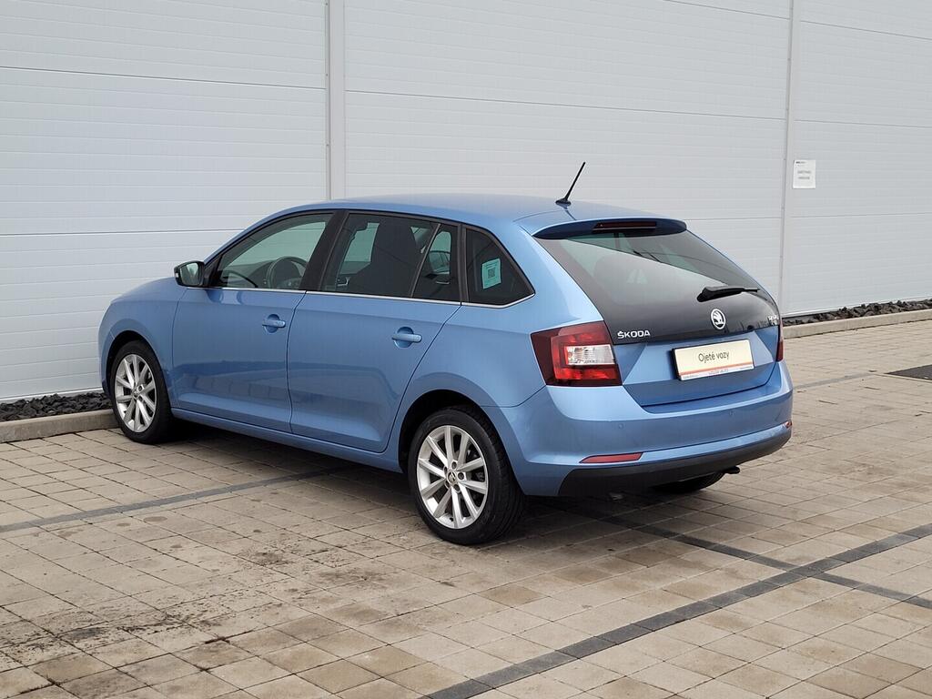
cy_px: 350
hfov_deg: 67.3
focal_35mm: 26
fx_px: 700
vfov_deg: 53.1
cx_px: 466
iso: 80
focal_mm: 5.4
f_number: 1.8
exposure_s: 1/100
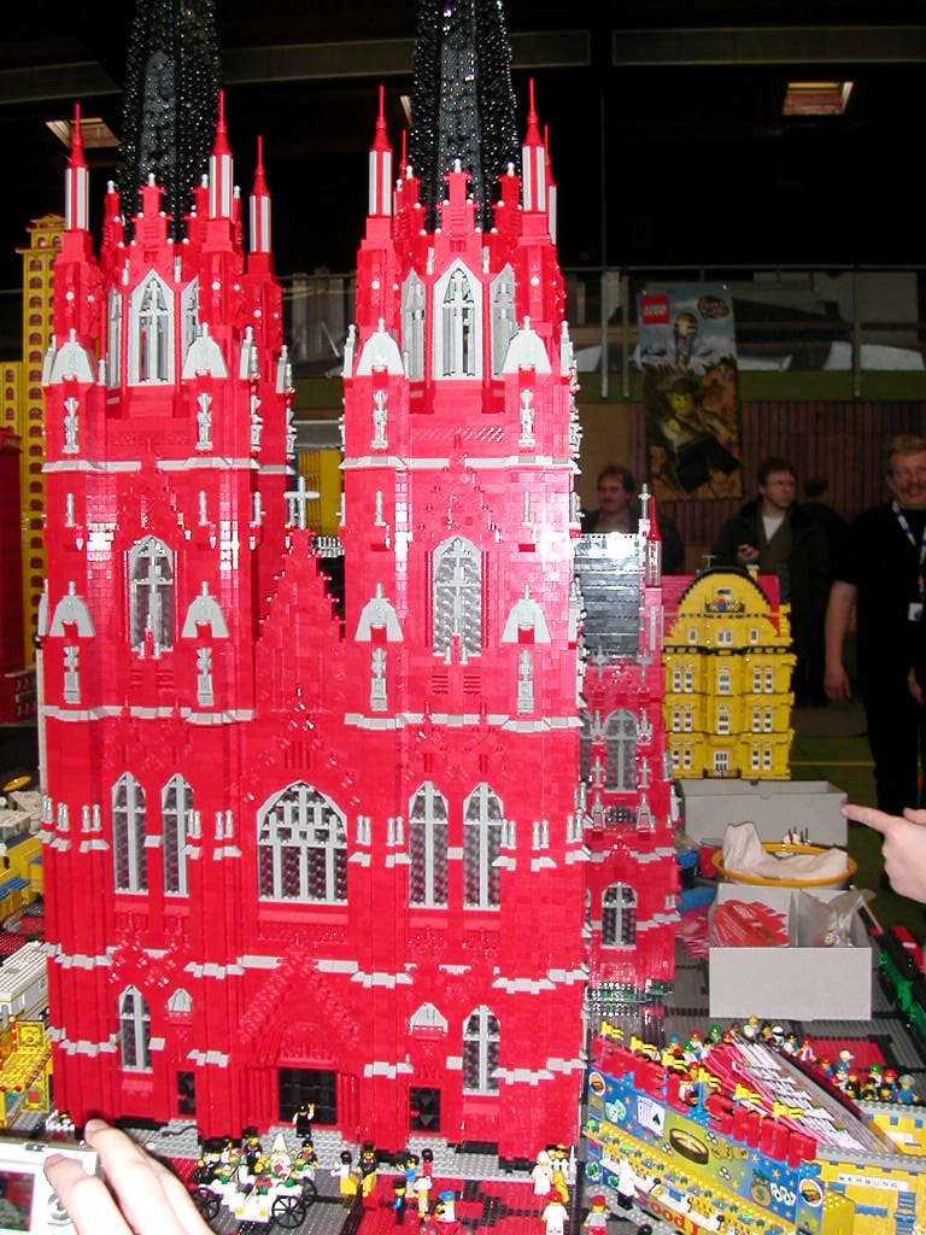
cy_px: 618
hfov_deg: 38.7
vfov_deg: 50.1
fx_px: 1320
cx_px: 463
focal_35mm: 37
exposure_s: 1/59.9
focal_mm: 5.6
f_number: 2.7
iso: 100
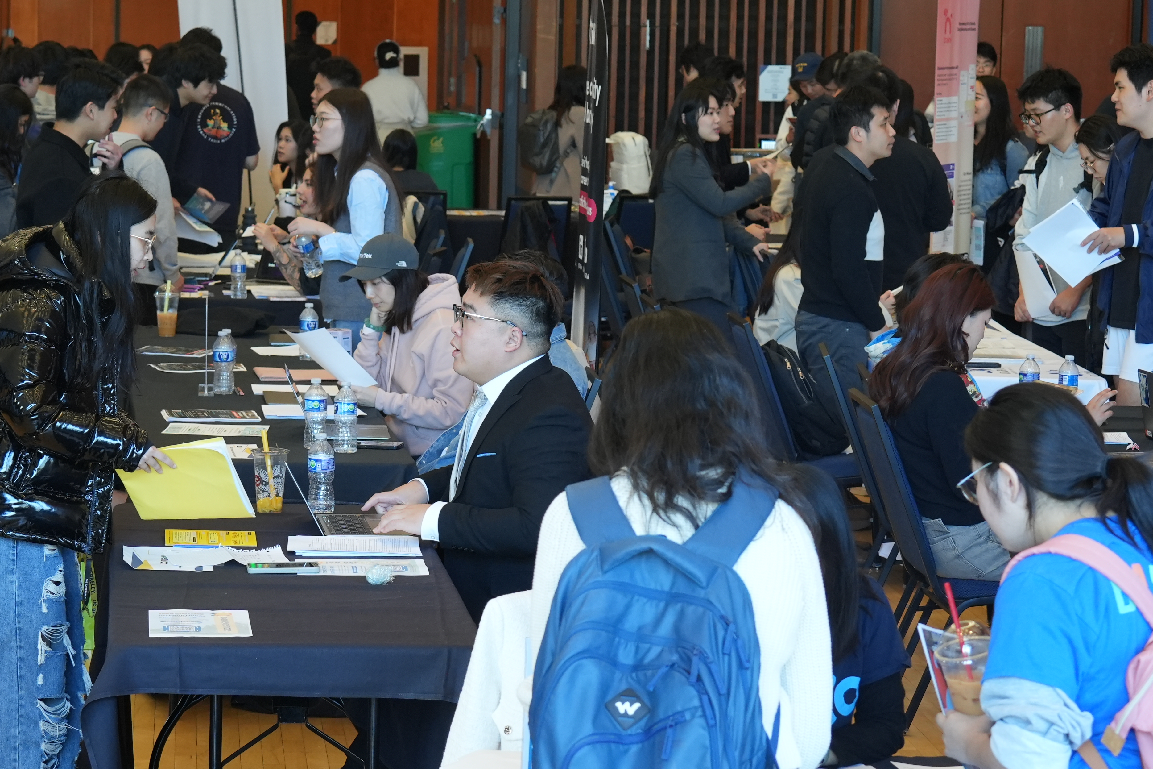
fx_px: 3363
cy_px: 361
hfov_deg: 19.4
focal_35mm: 105
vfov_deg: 13.0
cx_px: 492
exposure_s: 1/60
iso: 1600
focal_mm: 56
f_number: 6.3
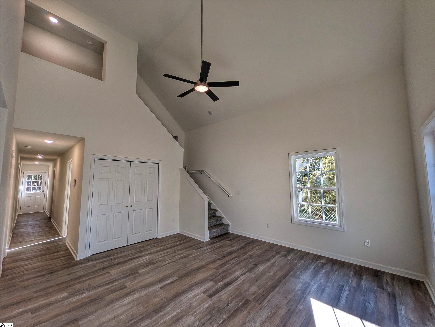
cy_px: 164
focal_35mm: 13
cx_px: 218
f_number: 2.2
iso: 37
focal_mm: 1.54
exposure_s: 1/132
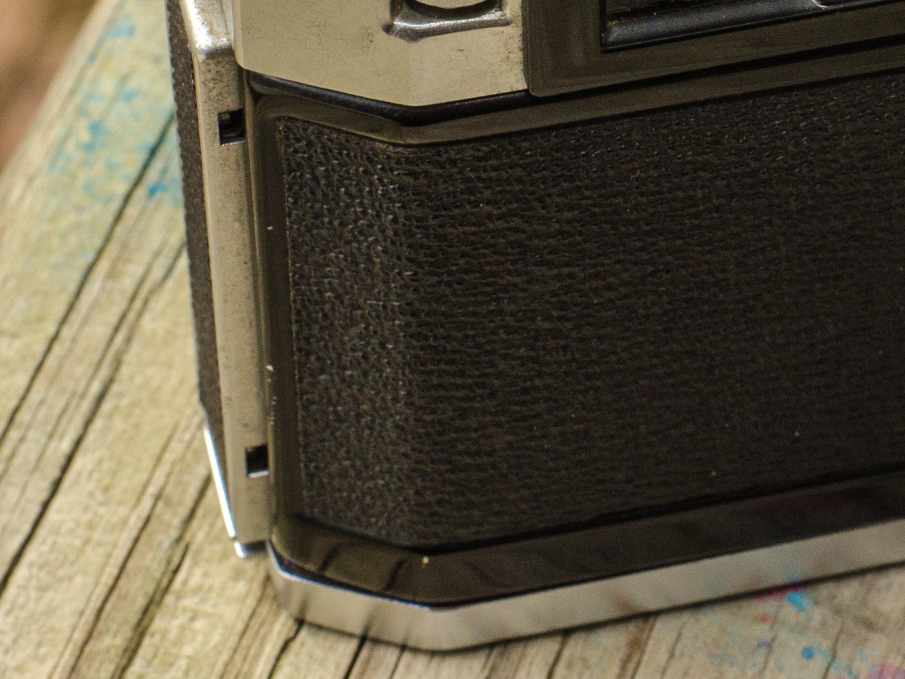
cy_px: -89
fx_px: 4967
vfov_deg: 7.8
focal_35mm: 190
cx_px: 1159
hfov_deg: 10.2
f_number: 11
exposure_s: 1/125
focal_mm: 50
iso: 320
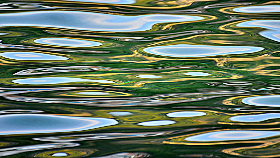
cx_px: 157
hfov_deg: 3.8
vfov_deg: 2.2
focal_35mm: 562
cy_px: 50
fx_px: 4172
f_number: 5.6
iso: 100
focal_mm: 300
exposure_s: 1/80
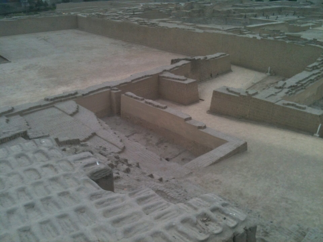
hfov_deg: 52.6
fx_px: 327
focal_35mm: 35
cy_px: 121
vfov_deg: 40.7
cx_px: 162
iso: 64
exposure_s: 1/951
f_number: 2.8
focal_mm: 3.85
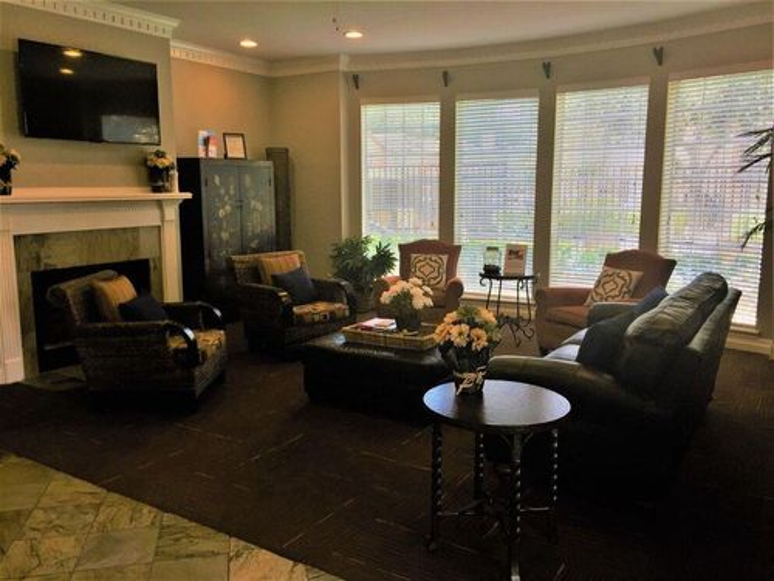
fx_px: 648
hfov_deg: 61.7
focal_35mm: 29
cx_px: 387
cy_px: 290
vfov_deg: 48.2
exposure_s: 1/120
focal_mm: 4.2
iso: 40
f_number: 2.2
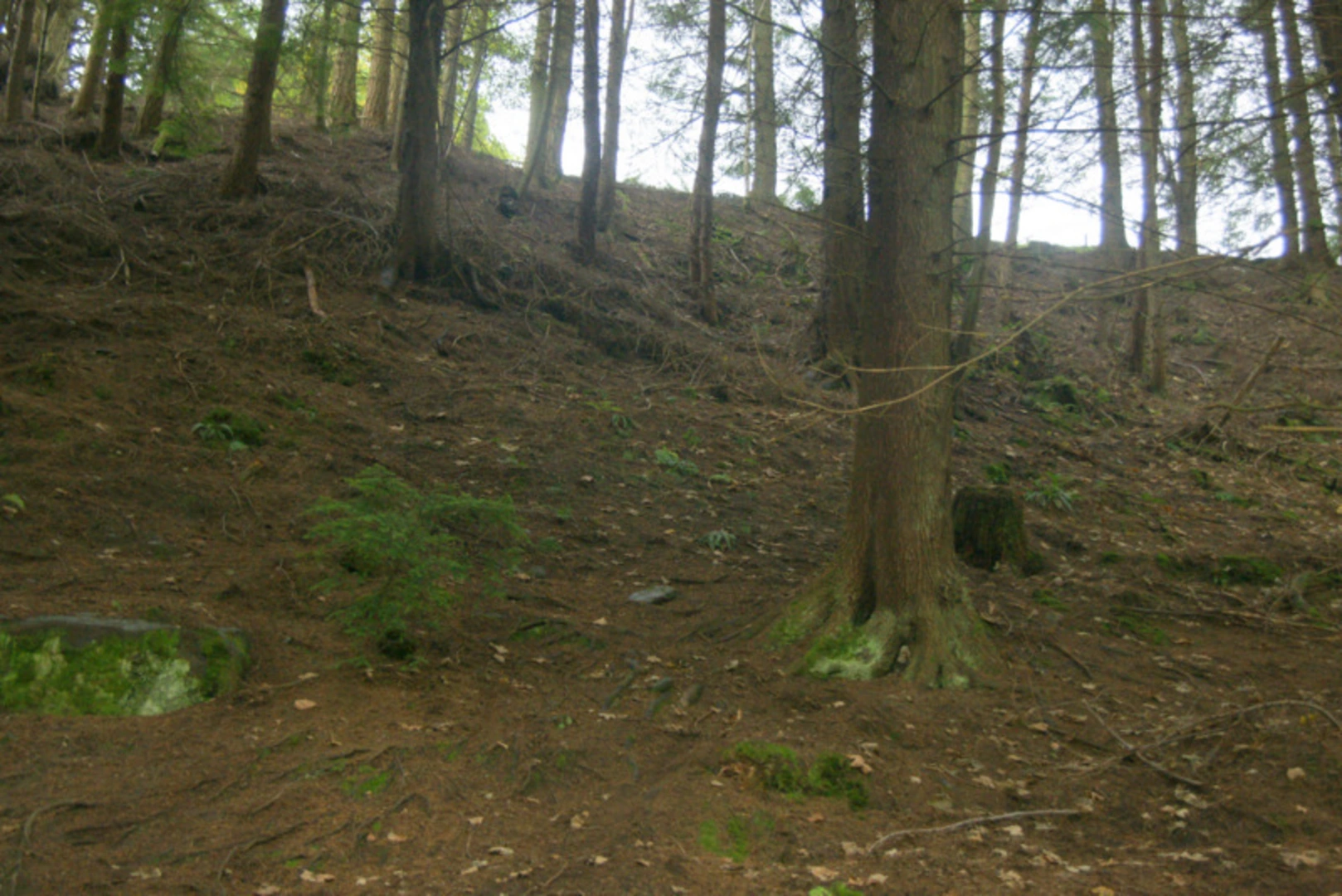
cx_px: 671
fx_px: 1678
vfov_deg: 29.9
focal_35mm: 45
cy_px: 448
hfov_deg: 43.6
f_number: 4
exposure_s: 1/45
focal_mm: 30
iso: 800
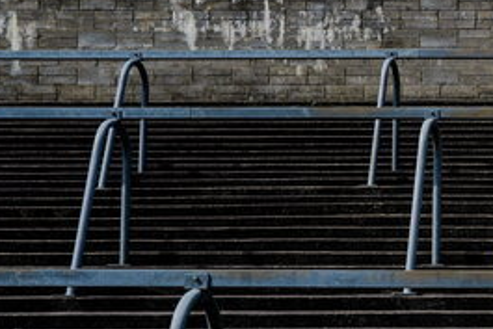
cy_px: 234
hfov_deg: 16.2
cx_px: 869
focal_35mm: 108
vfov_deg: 12.7
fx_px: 1480
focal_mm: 28
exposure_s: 1/500
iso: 50
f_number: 5
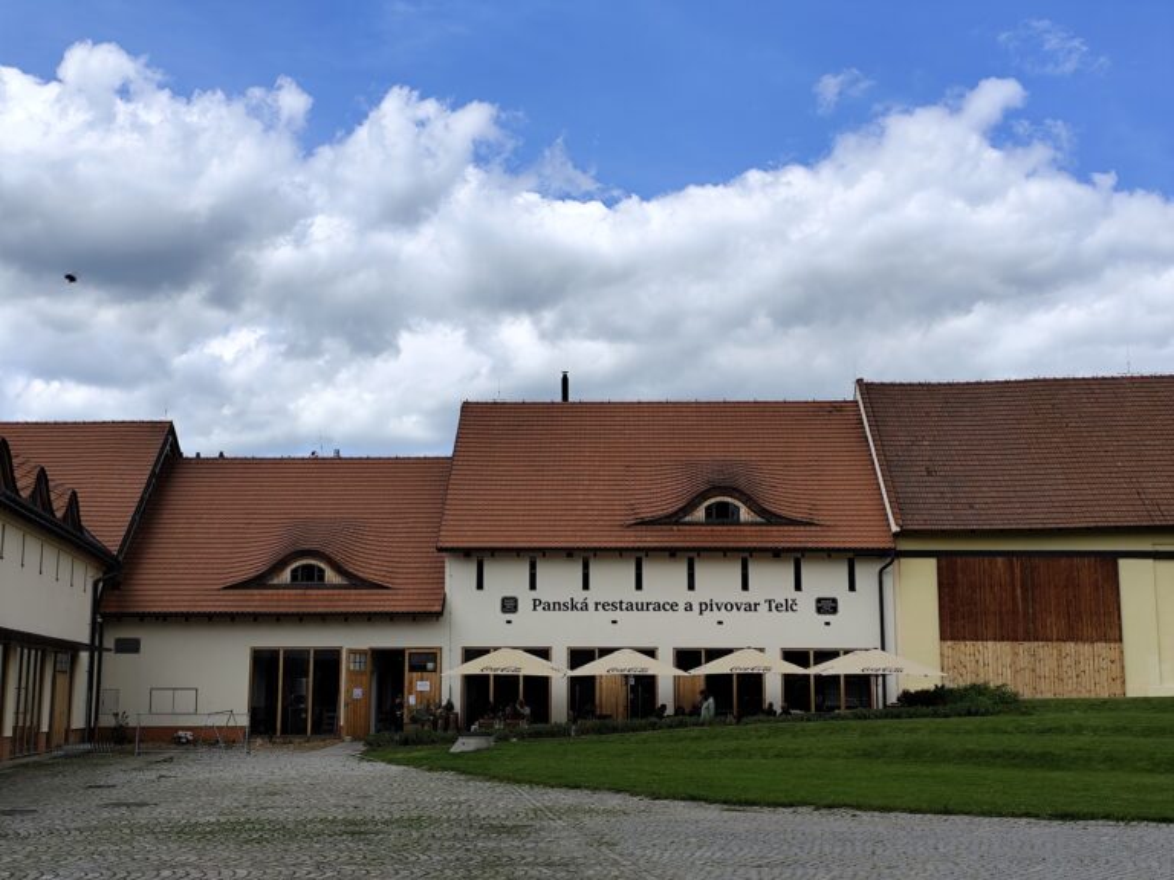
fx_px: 1560
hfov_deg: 41.2
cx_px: 587
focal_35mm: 46
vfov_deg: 31.5
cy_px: 440
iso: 50
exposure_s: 1/1190
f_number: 1.65
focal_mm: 6.19
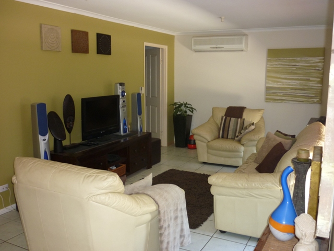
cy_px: 126
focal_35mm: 33
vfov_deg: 42.9
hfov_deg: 55.4
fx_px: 318
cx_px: 167
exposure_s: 1/30
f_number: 2.8
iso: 160
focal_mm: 5.5
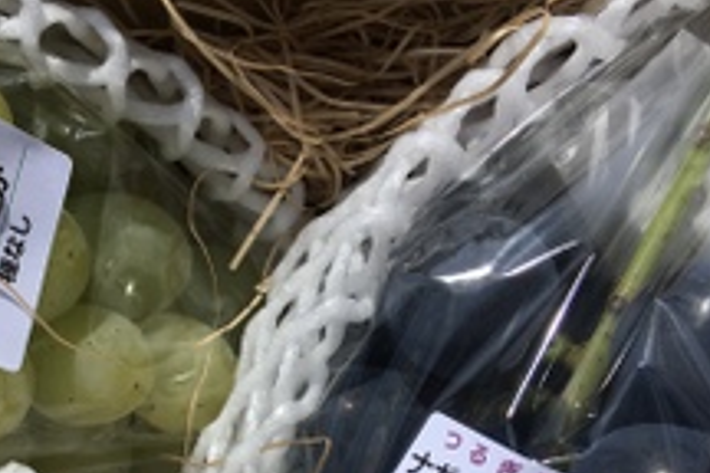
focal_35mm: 67
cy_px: 480
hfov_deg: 29.4
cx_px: 141
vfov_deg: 19.7
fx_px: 1321
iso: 25
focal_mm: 4.15
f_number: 2.2
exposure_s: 1/3846
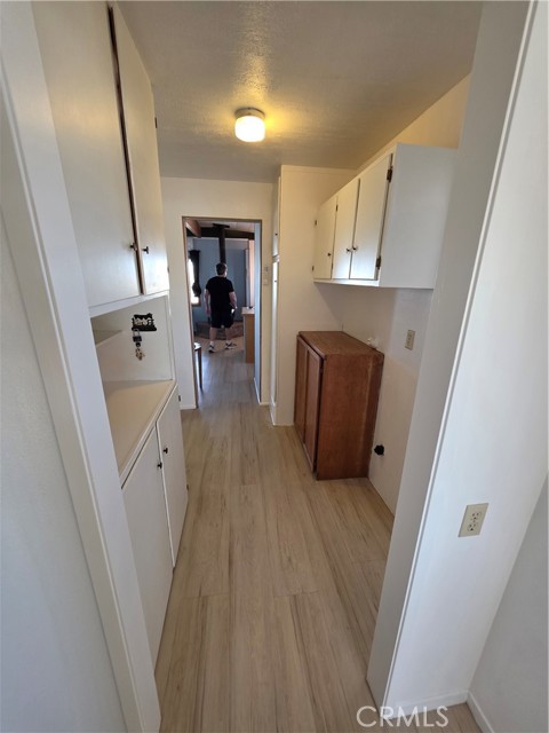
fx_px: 275
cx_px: 274
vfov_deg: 106.2
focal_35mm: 13
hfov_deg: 89.9
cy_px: 366
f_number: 1.9
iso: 200
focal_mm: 2.2
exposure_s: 1/120
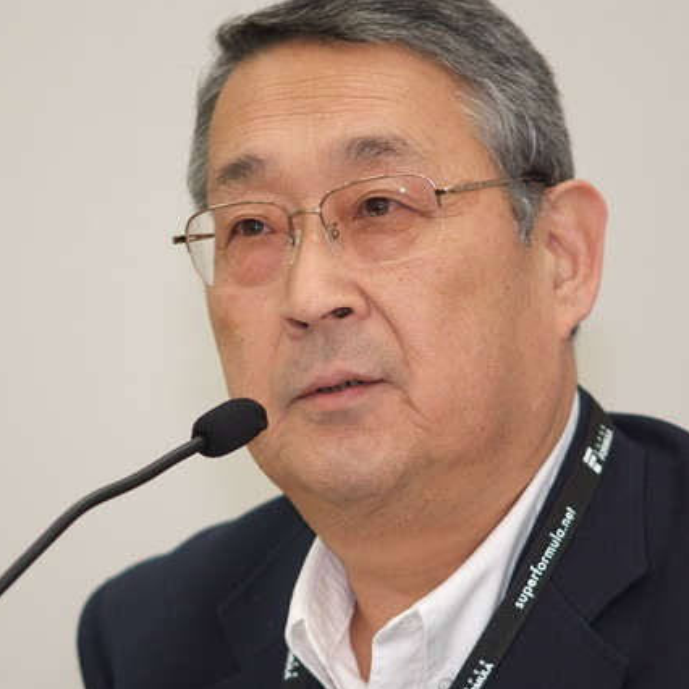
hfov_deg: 4.5
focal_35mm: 388
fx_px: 8737
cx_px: 254
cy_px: 346
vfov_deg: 4.5
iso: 400
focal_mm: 180
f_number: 2.8
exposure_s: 1/125
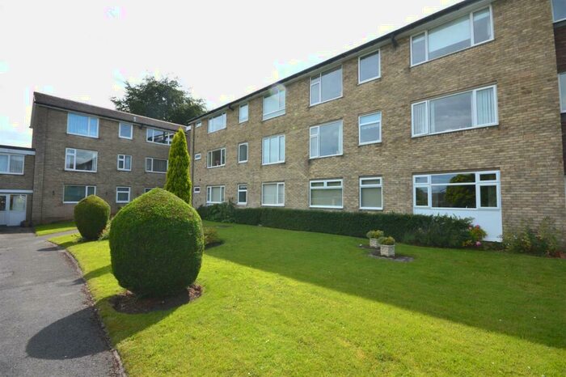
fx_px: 236
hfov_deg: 100.4
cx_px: 283
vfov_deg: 77.3
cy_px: 188
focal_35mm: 15
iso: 400
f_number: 11
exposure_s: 1/400
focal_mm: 10
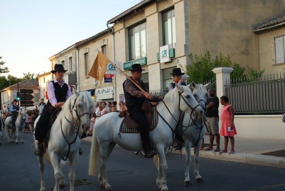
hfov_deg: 41.1
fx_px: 381
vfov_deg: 28.2
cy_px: 96
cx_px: 142
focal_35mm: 48
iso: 200
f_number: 5
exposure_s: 1/100
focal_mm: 32
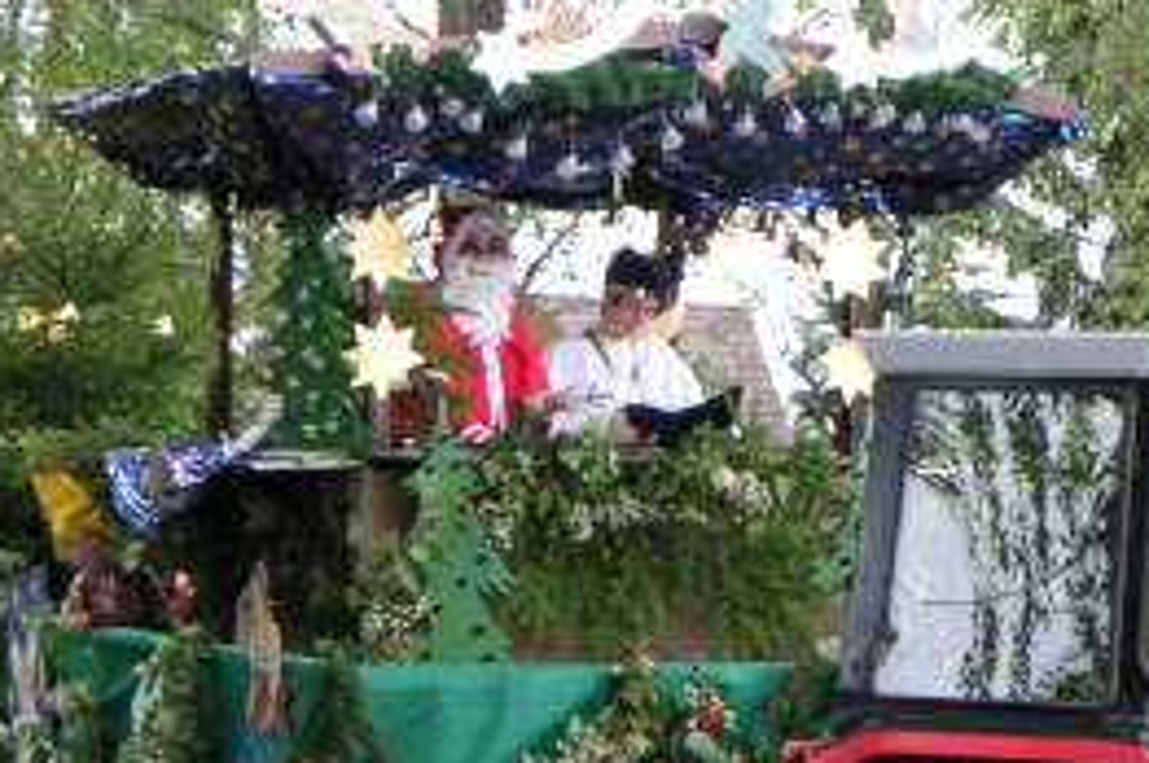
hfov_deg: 13.1
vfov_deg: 8.7
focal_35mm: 157
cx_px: 767
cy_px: 471
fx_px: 5005
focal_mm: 12.2
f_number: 3.2
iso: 80
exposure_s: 1/90
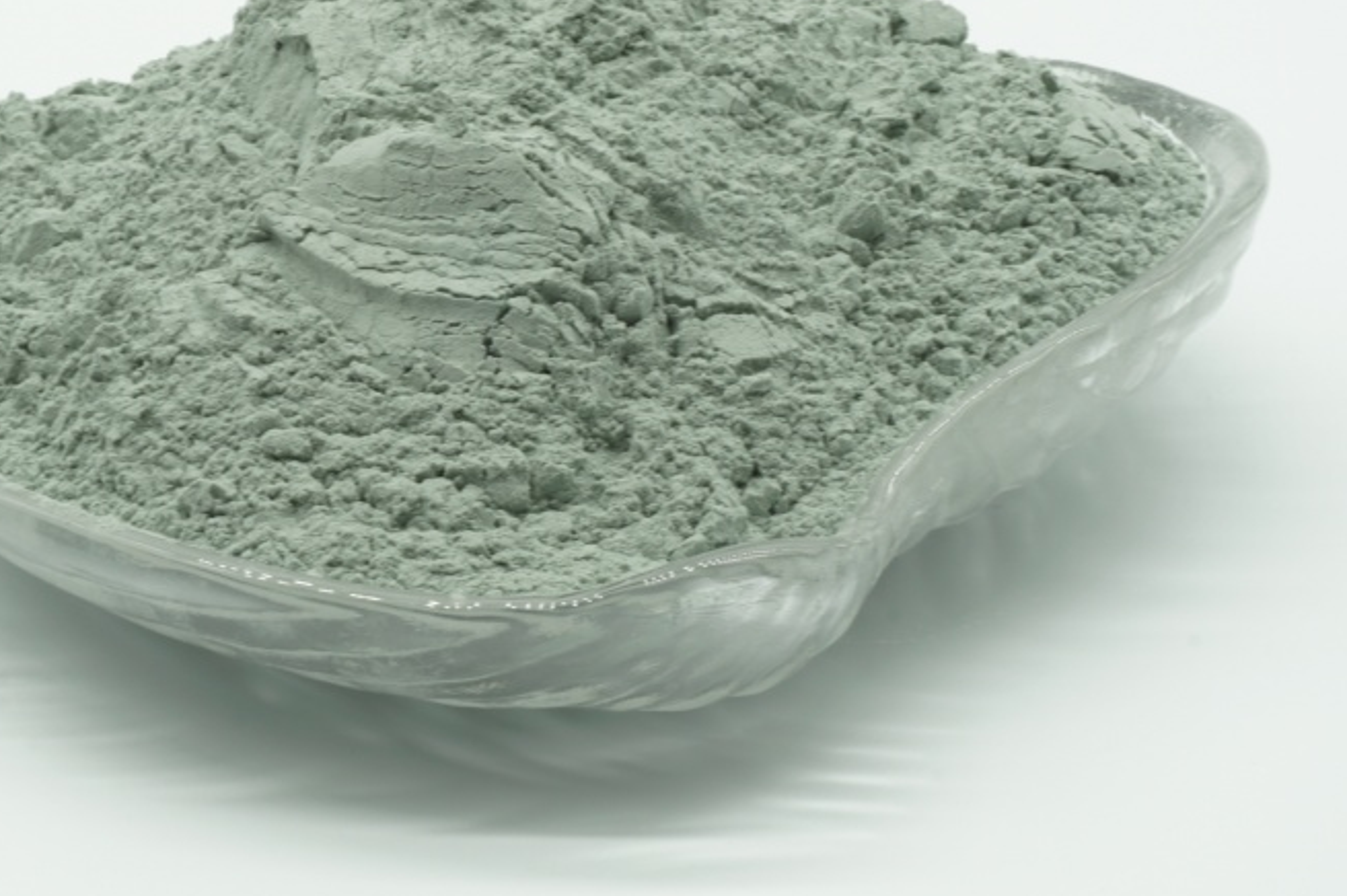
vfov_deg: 17.5
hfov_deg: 26.0
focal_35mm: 78
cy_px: 325
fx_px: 2907
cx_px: 473
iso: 100
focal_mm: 35
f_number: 22
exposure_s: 1/1.25
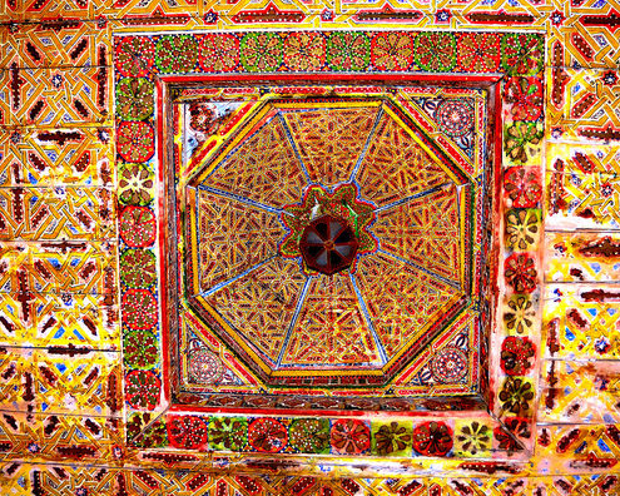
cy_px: 249
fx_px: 752
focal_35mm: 41
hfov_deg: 44.8
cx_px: 322
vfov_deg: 36.5
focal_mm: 24
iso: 200
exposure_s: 1/60
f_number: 4.2
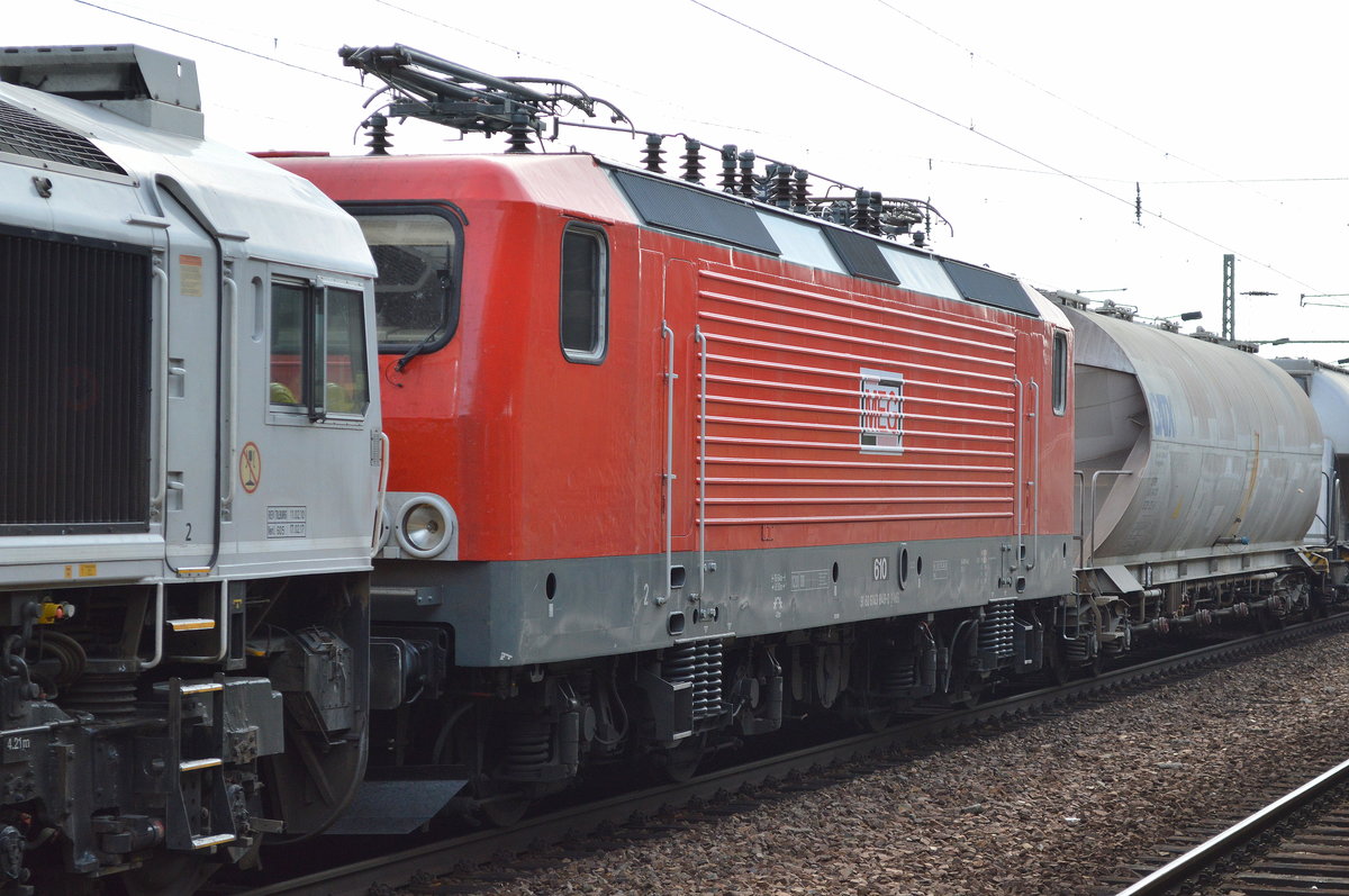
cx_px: 674
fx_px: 3088
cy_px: 448
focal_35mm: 82
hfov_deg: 24.6
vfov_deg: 16.5
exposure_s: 1/640
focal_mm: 55
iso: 400
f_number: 5.6
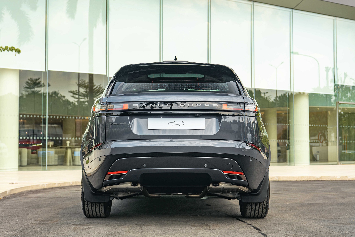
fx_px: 641
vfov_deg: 20.9
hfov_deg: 31.0
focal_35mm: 65
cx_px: 178
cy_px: 118
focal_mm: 65
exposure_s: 1/125
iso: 250
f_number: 5.6
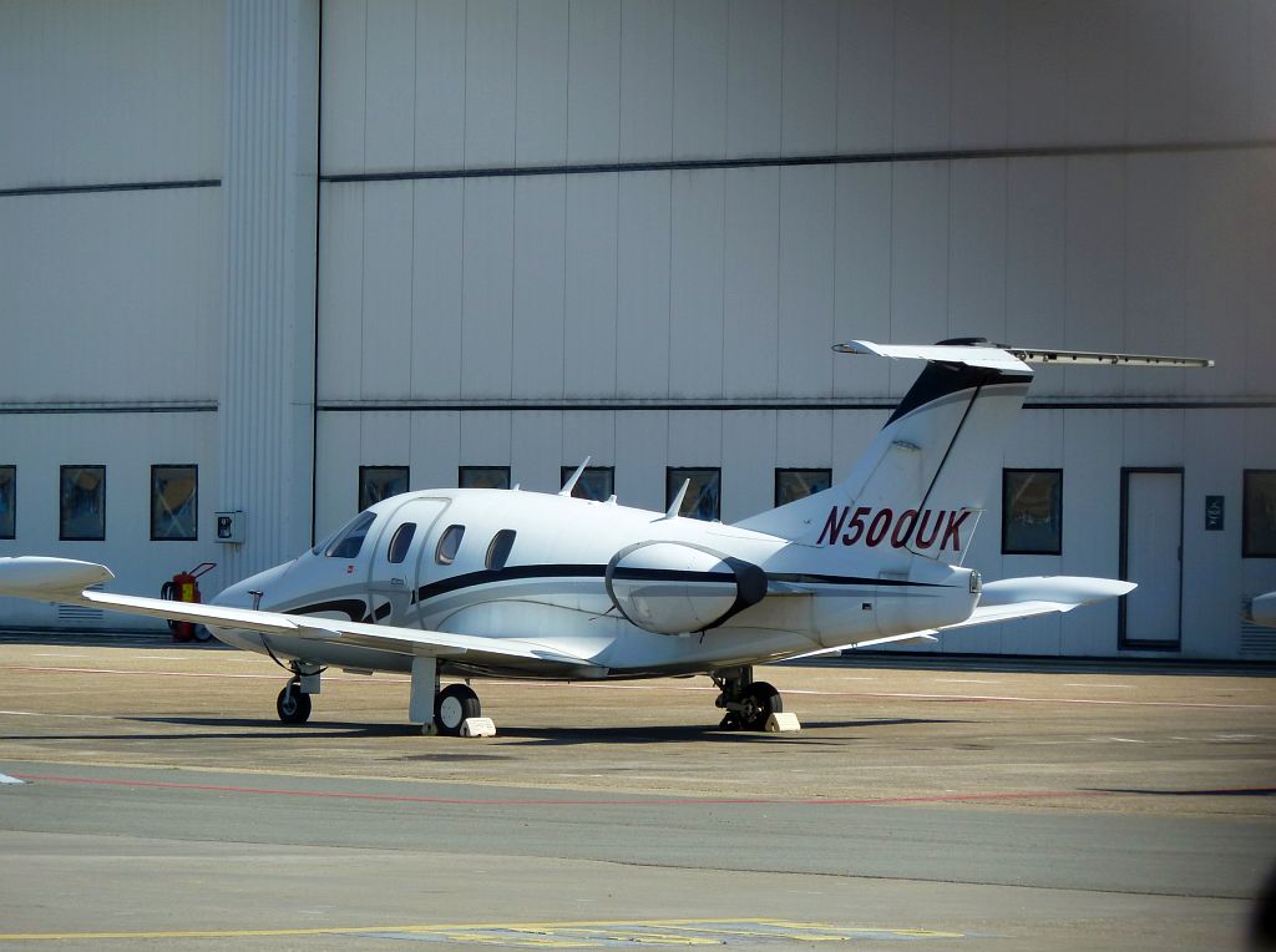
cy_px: 476
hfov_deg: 9.4
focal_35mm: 210
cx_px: 638
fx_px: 7726
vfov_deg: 7.1
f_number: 4.6
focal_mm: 34.4
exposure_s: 1/400
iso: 80
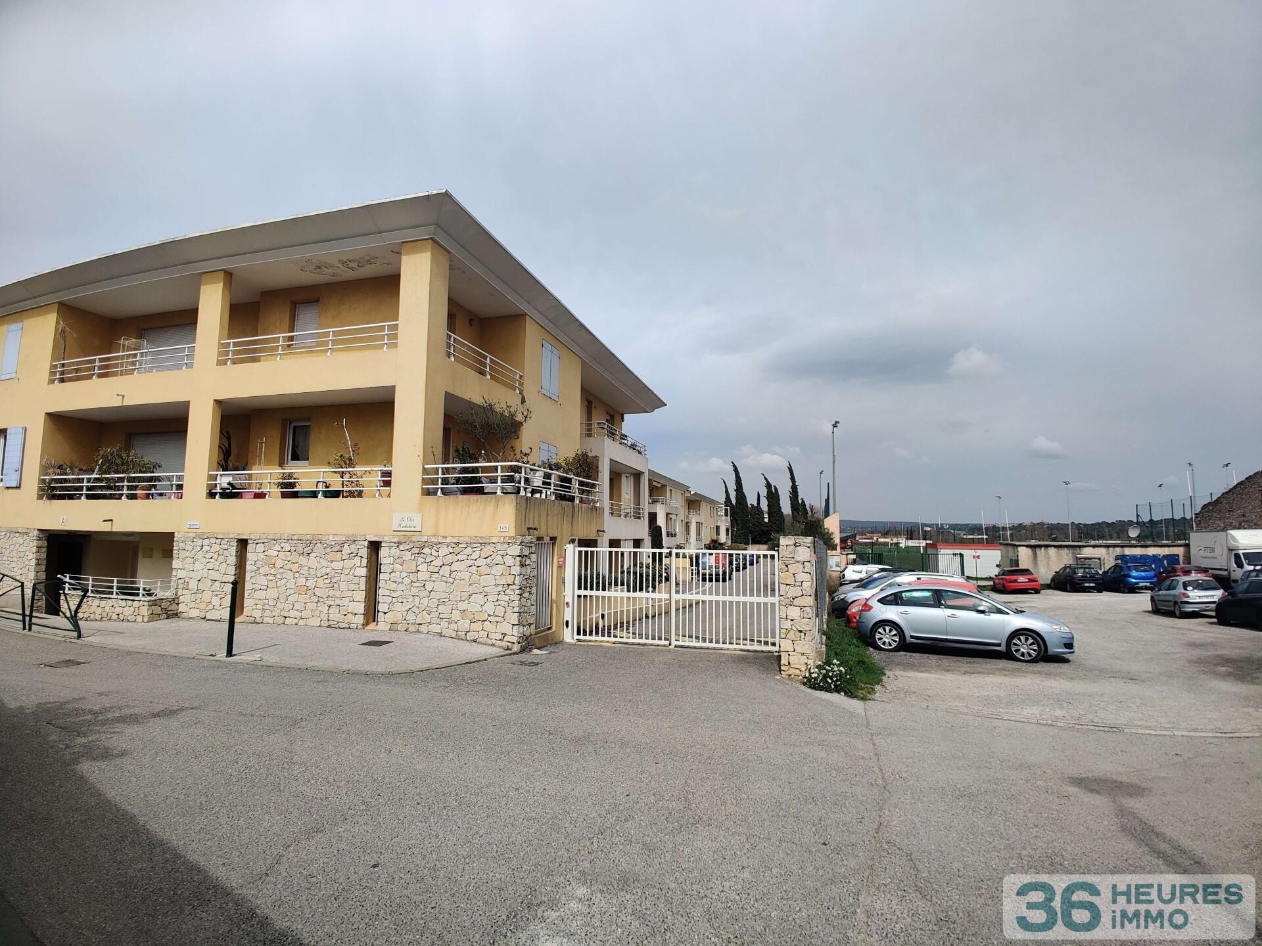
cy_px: 473
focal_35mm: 13
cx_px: 631
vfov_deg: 89.9
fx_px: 474
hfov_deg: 106.2
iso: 100
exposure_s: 1/1432
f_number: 2.2
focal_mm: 2.25
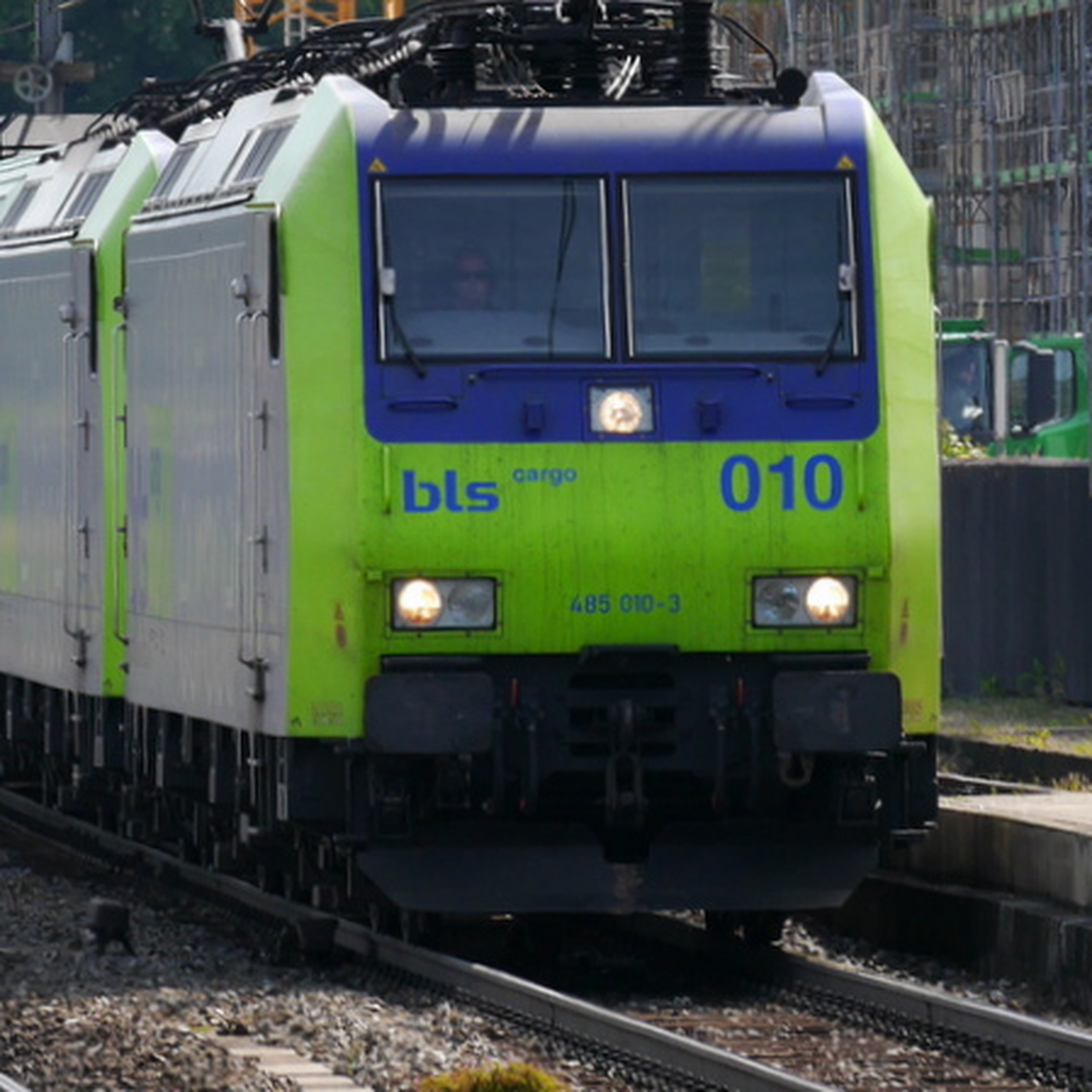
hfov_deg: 3.0
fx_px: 21093
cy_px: 313
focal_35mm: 591
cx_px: 255
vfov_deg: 3.0
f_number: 5.6
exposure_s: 1/400
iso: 160
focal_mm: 150
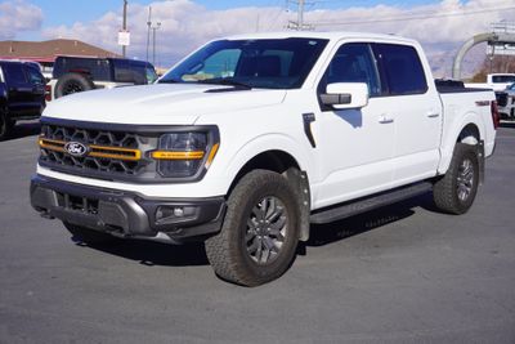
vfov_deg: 30.9
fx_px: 622
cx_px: 258
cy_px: 172
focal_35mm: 44
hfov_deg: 44.9
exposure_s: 1/200
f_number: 11
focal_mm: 29
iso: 100
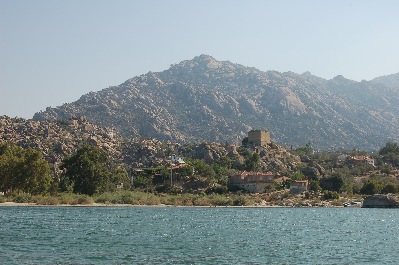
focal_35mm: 57
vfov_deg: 23.7
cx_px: 200
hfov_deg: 35.1
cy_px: 132
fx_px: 631
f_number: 10
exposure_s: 1/400
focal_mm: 38
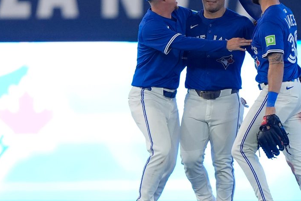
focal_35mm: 584
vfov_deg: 2.4
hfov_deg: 3.5
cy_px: 101
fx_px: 4885
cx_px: 211
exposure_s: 1/1250
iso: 2500
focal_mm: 400
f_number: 2.8
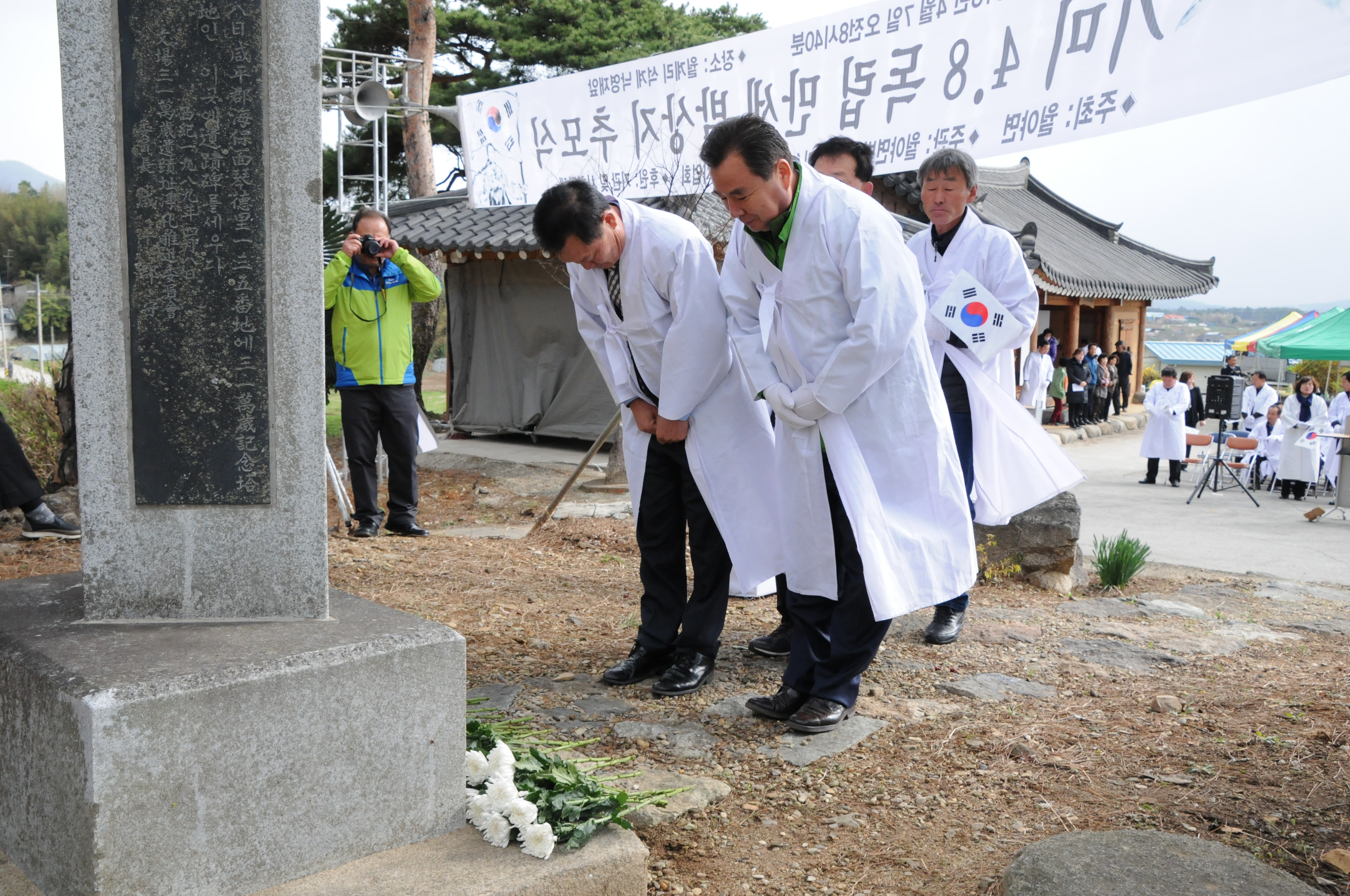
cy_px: 448
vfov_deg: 39.9
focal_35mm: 33
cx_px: 675
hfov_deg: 57.3
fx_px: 1236
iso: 1000
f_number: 9
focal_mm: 22
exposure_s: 1/320
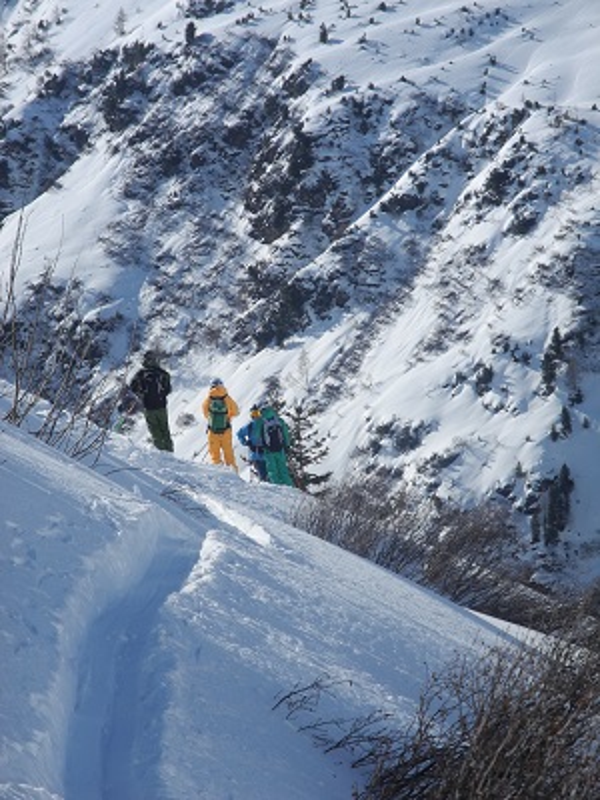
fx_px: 4622
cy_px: 400
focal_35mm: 200
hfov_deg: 7.4
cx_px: 300
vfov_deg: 9.9
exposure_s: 1/933
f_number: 5.6
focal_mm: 42.6
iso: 100
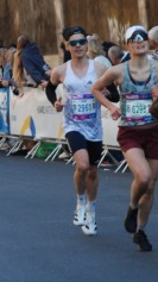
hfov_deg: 2.5
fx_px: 3567
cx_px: 18
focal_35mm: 478
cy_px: 131
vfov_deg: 4.5
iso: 1000
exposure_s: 1/640
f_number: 5.6
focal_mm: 120
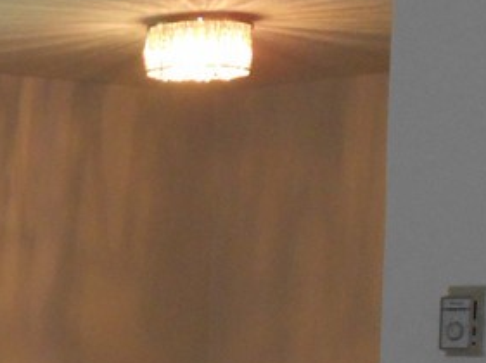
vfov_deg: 10.6
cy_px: 525
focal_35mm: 135
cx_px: -349
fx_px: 1893
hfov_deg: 13.4
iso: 360
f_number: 3.9
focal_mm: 6.7
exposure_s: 1/30
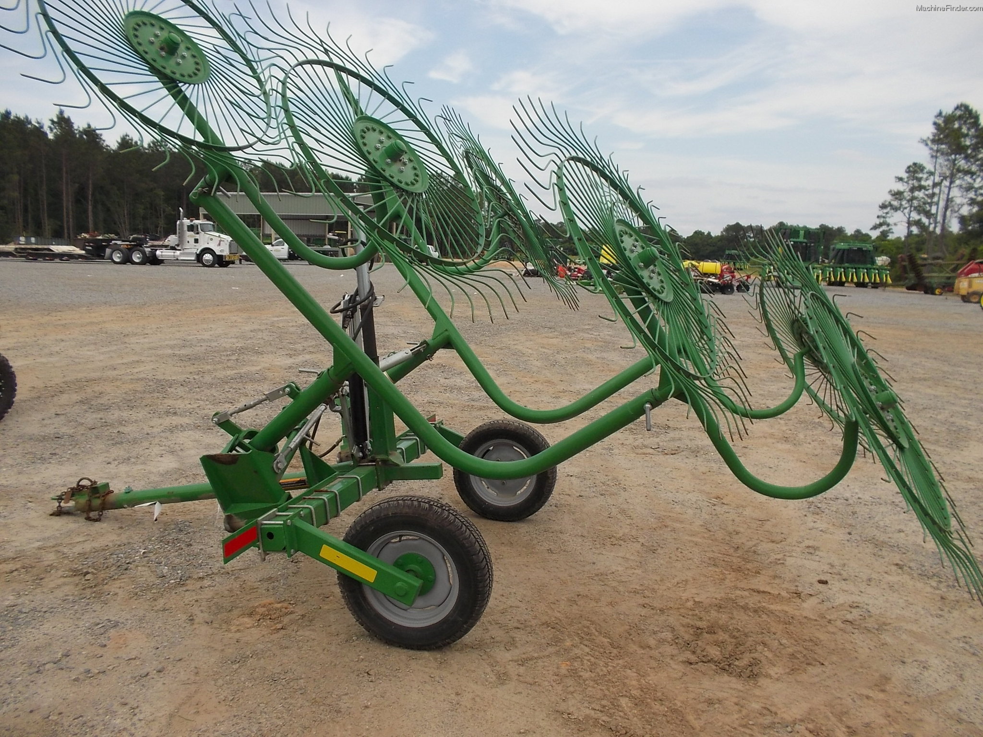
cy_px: 368
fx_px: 824
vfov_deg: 48.2
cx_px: 492
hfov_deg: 61.7
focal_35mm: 29
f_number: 3.3
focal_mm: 4.1
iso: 80
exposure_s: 1/640
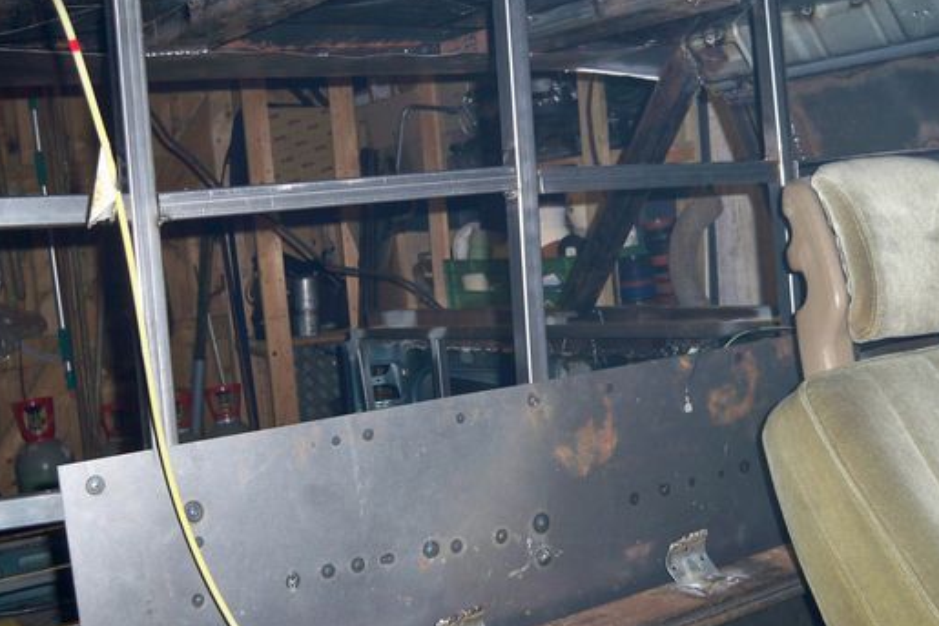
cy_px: 379
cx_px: 403
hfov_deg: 42.7
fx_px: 1199
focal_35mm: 46
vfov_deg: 29.1
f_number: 3.1
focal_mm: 7.9
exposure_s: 1/30
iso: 200
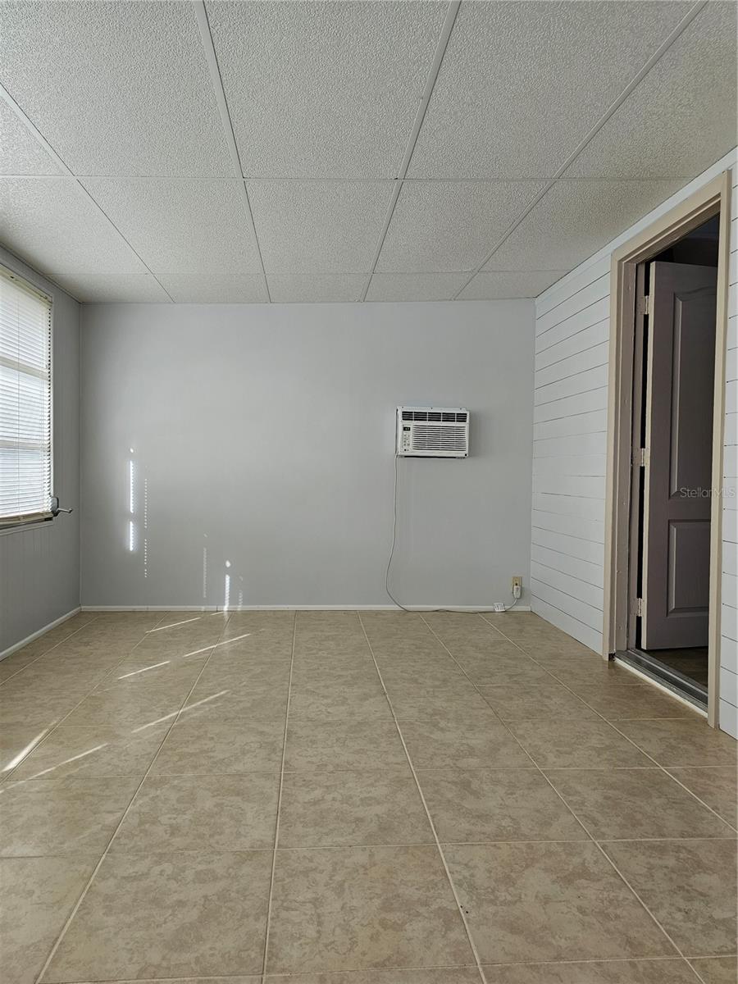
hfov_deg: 58.9
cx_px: 369
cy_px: 492
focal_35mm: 23
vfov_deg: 73.9
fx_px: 654
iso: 125
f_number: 1.7
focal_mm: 6.3
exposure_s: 1/180
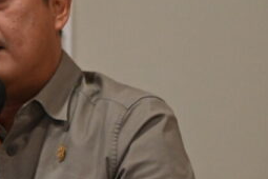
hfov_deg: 3.4
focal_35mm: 603
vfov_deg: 2.3
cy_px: 80
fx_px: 4489
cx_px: 22
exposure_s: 1/60
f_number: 6.3
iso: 5000
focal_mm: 200
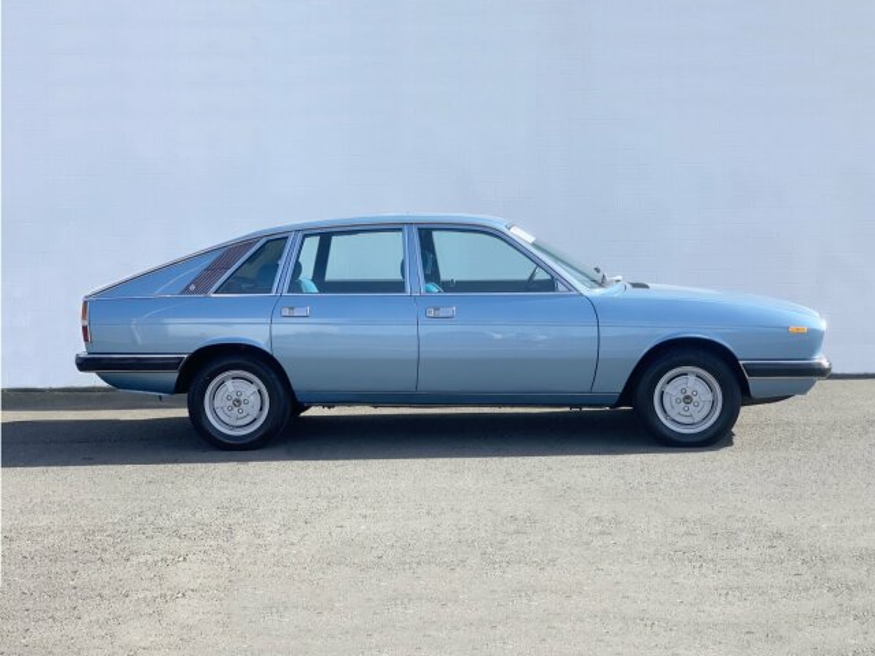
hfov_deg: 36.8
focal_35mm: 52
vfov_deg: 28.0
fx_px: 1314
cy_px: 328
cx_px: 438
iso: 16
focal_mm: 6
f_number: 2.4
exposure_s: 1/413
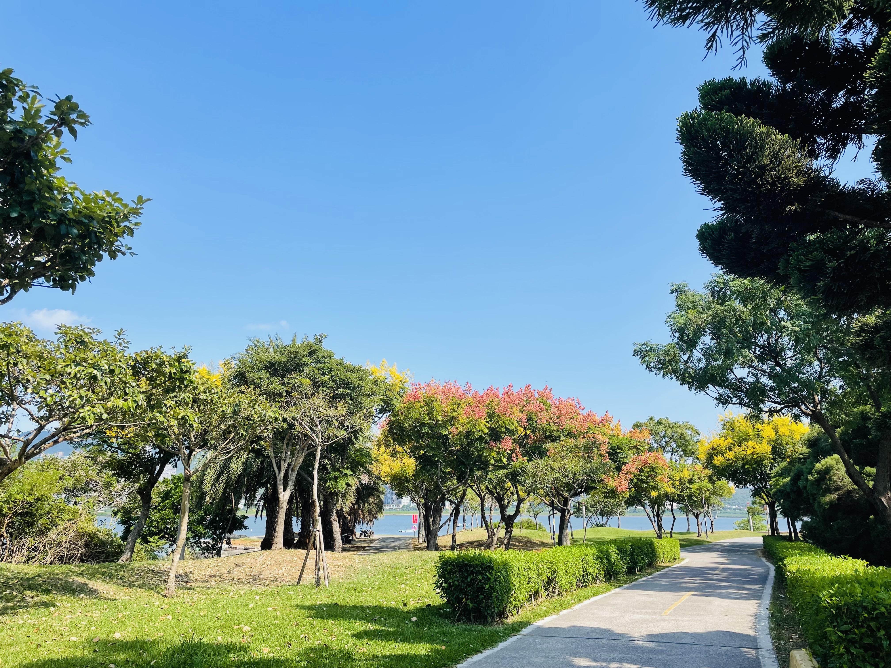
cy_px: 334
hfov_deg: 67.3
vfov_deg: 53.1
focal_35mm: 26
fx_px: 669
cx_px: 446
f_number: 1.6
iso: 32
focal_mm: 4.2
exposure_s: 1/3040
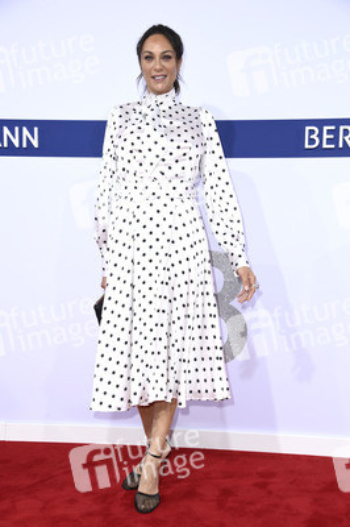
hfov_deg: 25.9
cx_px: 175
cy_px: 264
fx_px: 760
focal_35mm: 52
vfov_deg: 38.2
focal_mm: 52
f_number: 5.6
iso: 800
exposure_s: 1/200
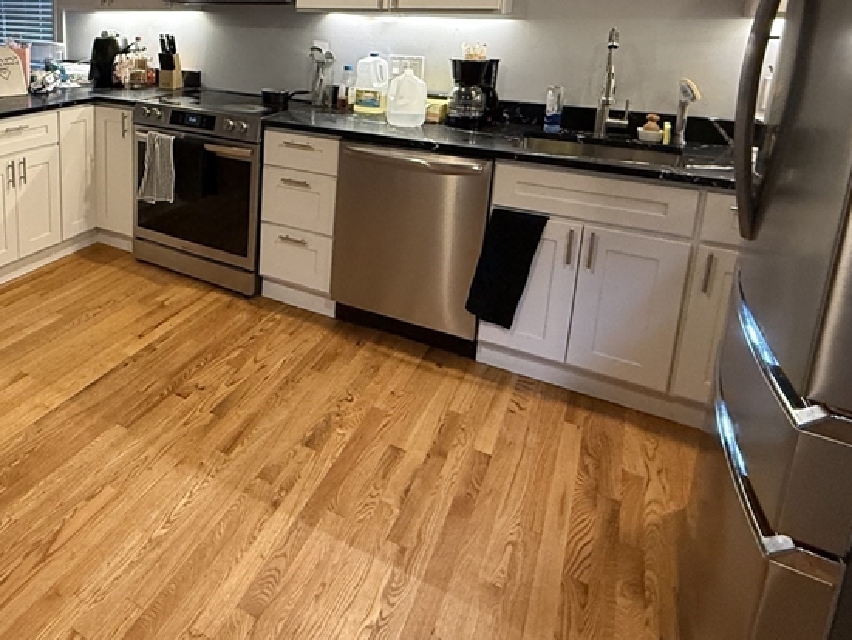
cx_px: 173
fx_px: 640
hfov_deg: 61.8
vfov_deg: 49.8
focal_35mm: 26
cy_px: 124
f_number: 2.2
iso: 400
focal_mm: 2.22
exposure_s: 1/60
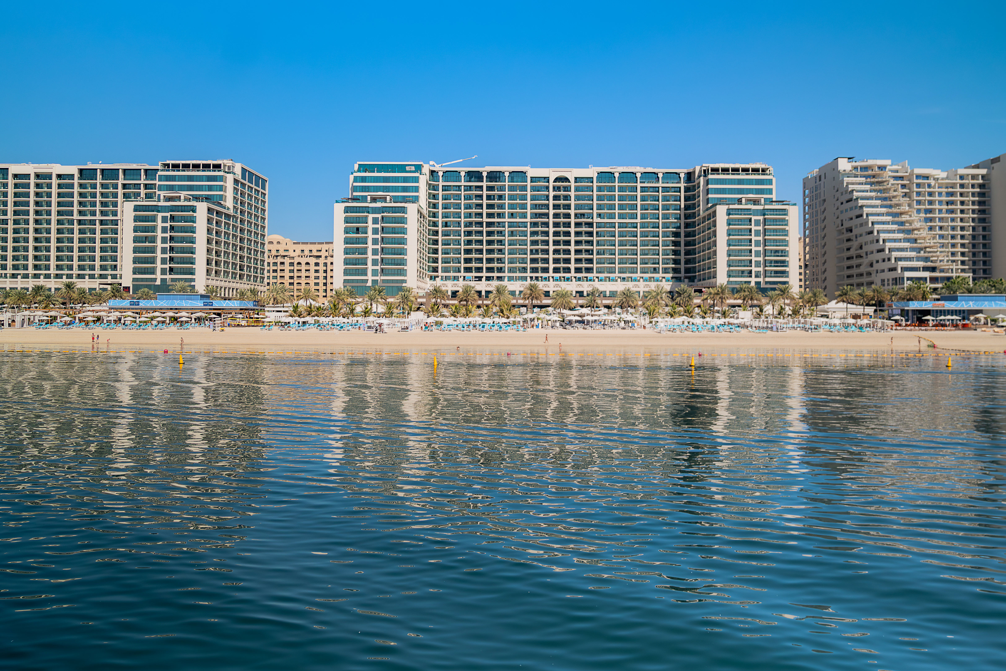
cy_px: 297
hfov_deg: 61.9
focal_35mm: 30
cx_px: 540
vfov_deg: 43.5
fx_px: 838
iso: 500
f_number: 2.8
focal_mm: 24
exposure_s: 1/250
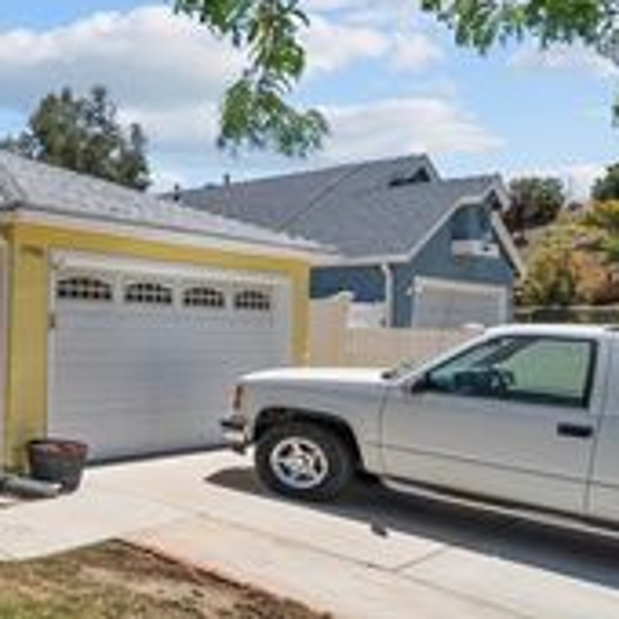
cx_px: -266
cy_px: 351
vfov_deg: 47.1
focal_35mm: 35
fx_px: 708
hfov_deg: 30.8
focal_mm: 14
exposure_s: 1/500
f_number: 9
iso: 500
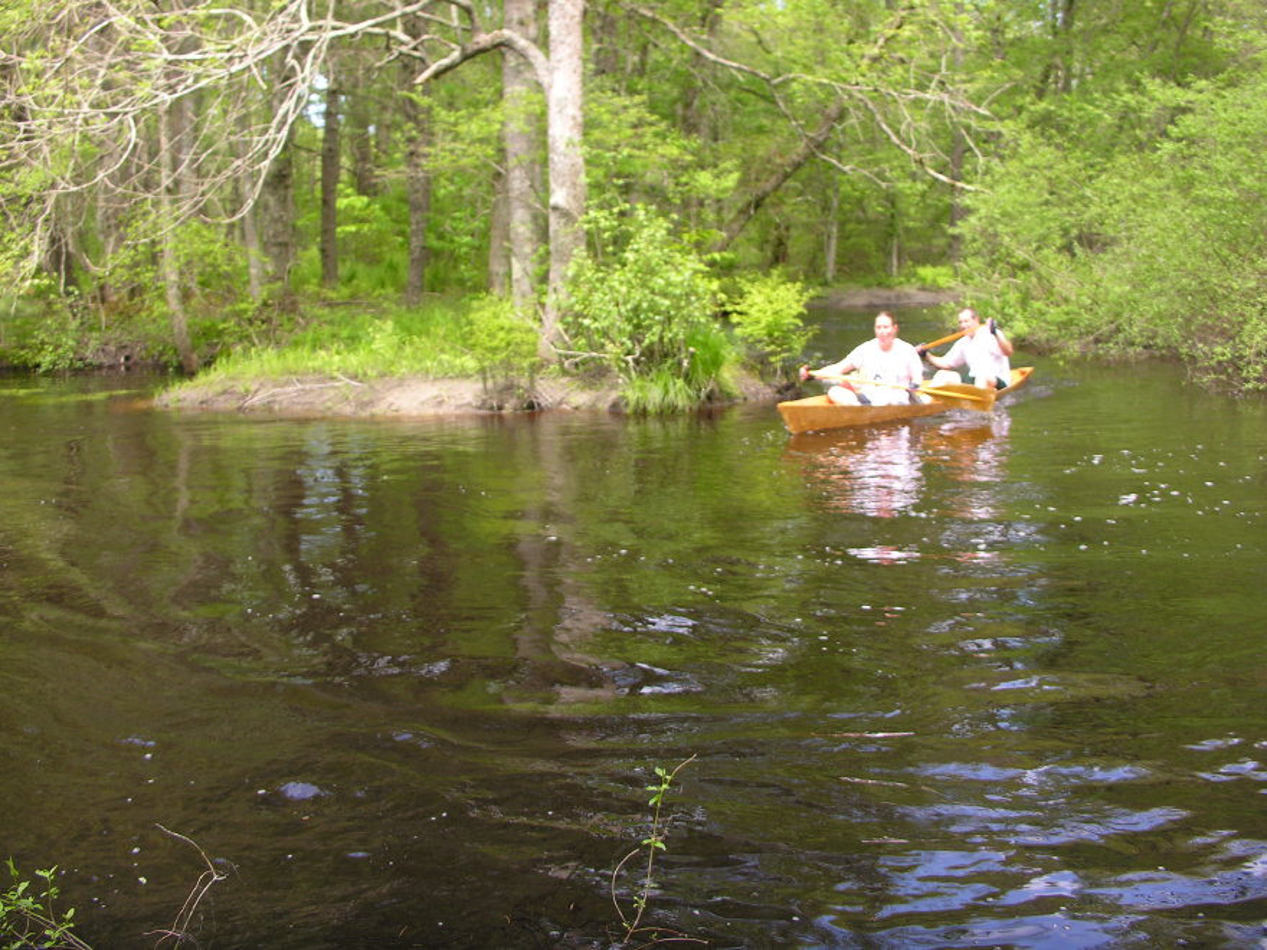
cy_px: 475
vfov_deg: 40.7
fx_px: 1281
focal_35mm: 35
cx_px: 634
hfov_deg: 52.6
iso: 50
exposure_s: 1/125
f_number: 2.8
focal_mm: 8.9
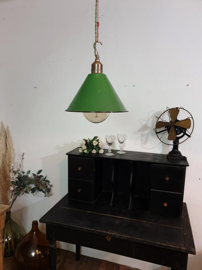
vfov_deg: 67.3
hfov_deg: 53.1
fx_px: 202
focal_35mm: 26
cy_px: 135
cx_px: 101
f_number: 1.5
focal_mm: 4.3
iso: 320
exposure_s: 1/33
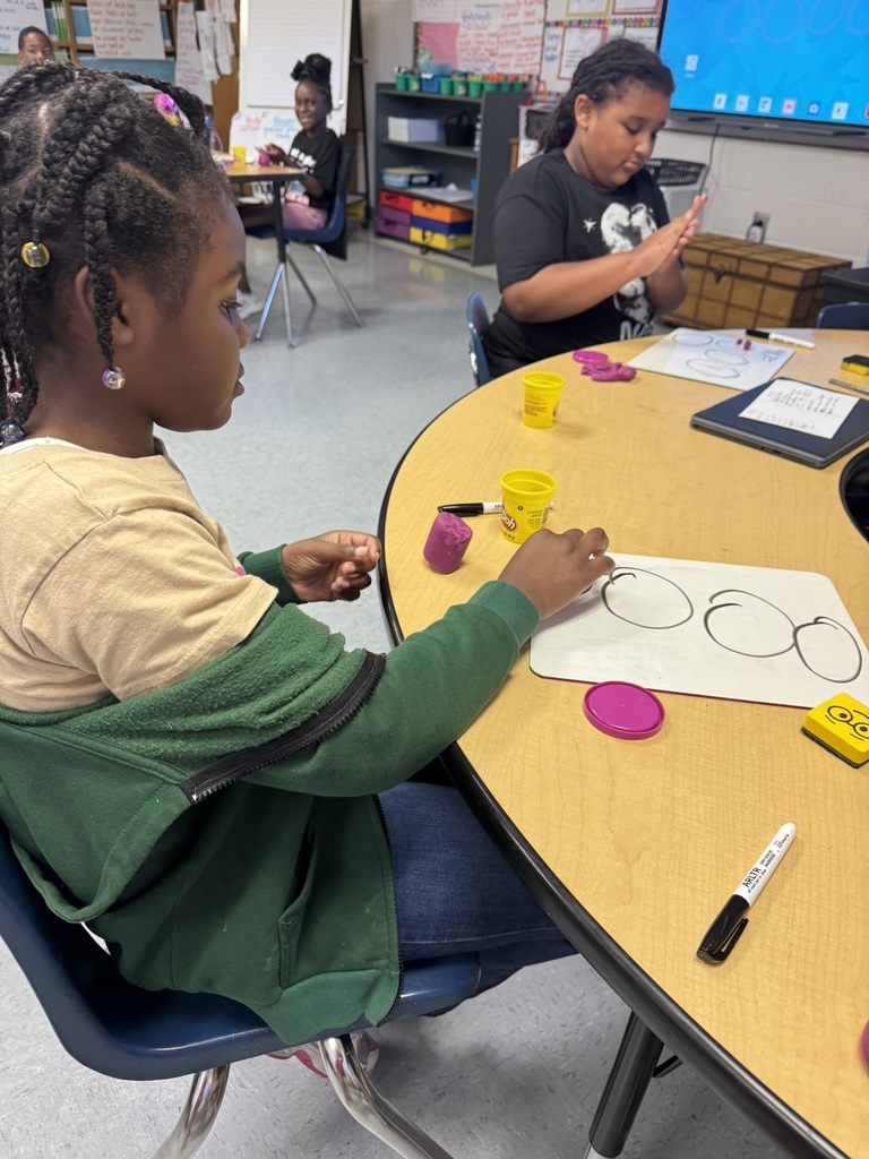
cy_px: 580
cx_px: 434
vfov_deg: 71.6
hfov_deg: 56.8
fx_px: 803
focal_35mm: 24
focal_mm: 6.76
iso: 250
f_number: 1.78
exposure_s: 1/60
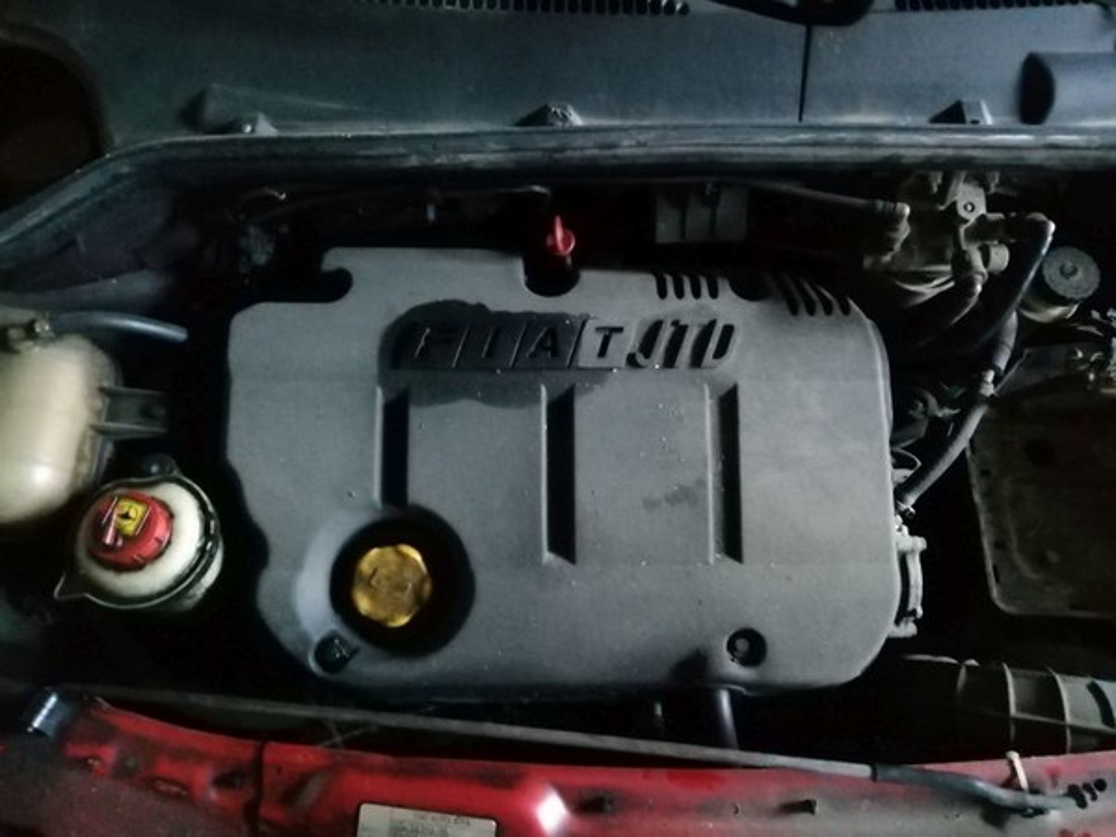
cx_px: 558
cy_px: 418
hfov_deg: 67.3
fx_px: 838
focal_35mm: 26
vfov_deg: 53.1
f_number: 2.2
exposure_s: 1/12.5
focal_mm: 3.21
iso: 2500
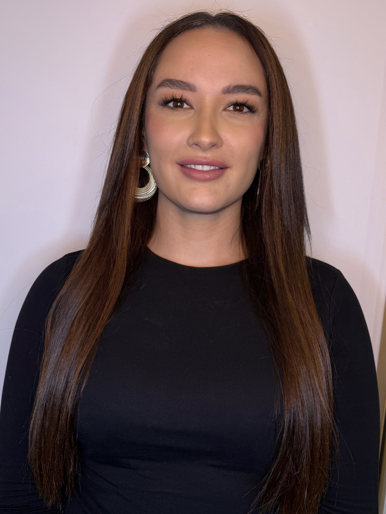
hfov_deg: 56.8
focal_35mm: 24
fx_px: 357
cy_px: 257
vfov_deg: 71.6
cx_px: 193
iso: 80
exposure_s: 1/100
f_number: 1.78
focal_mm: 6.76
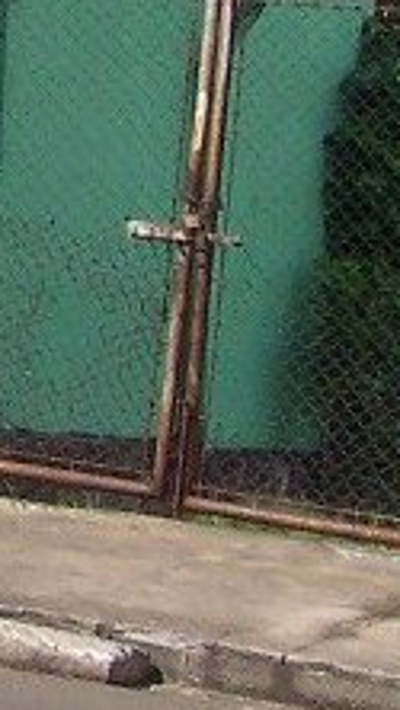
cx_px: -838
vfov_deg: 11.5
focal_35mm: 186
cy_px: 51
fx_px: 3505
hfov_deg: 6.0
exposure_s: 1/500
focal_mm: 5.6
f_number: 5.6
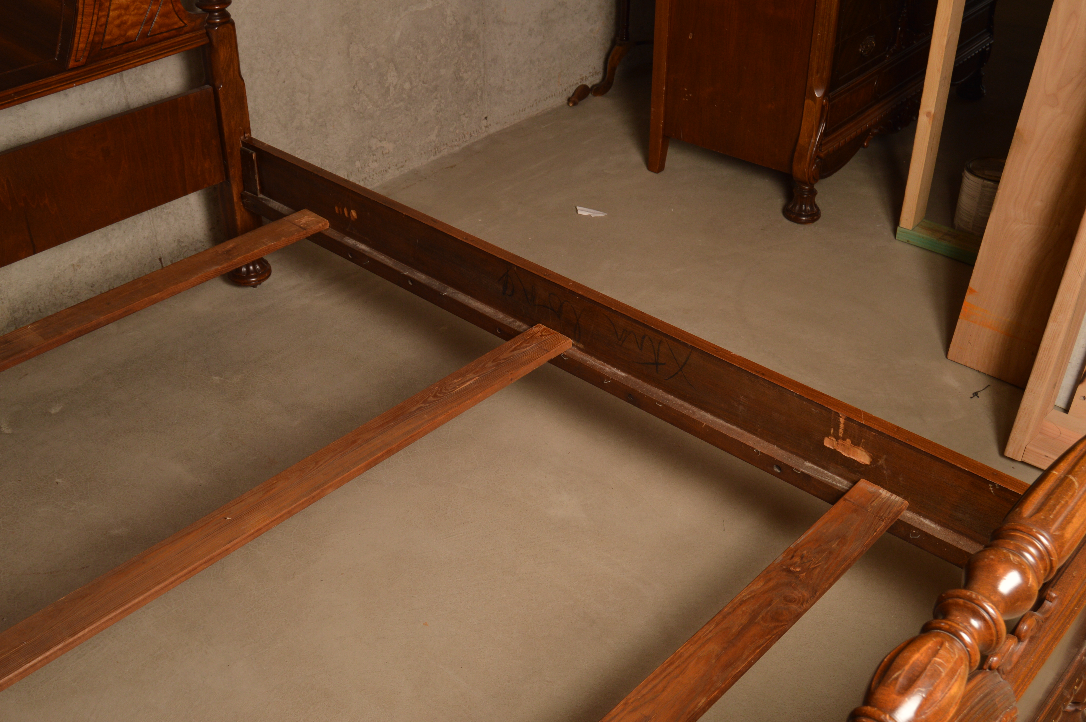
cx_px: 543
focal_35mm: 39
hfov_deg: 49.6
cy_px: 361
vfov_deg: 34.1
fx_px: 1175
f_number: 7.1
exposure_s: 1/160
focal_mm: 26
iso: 200
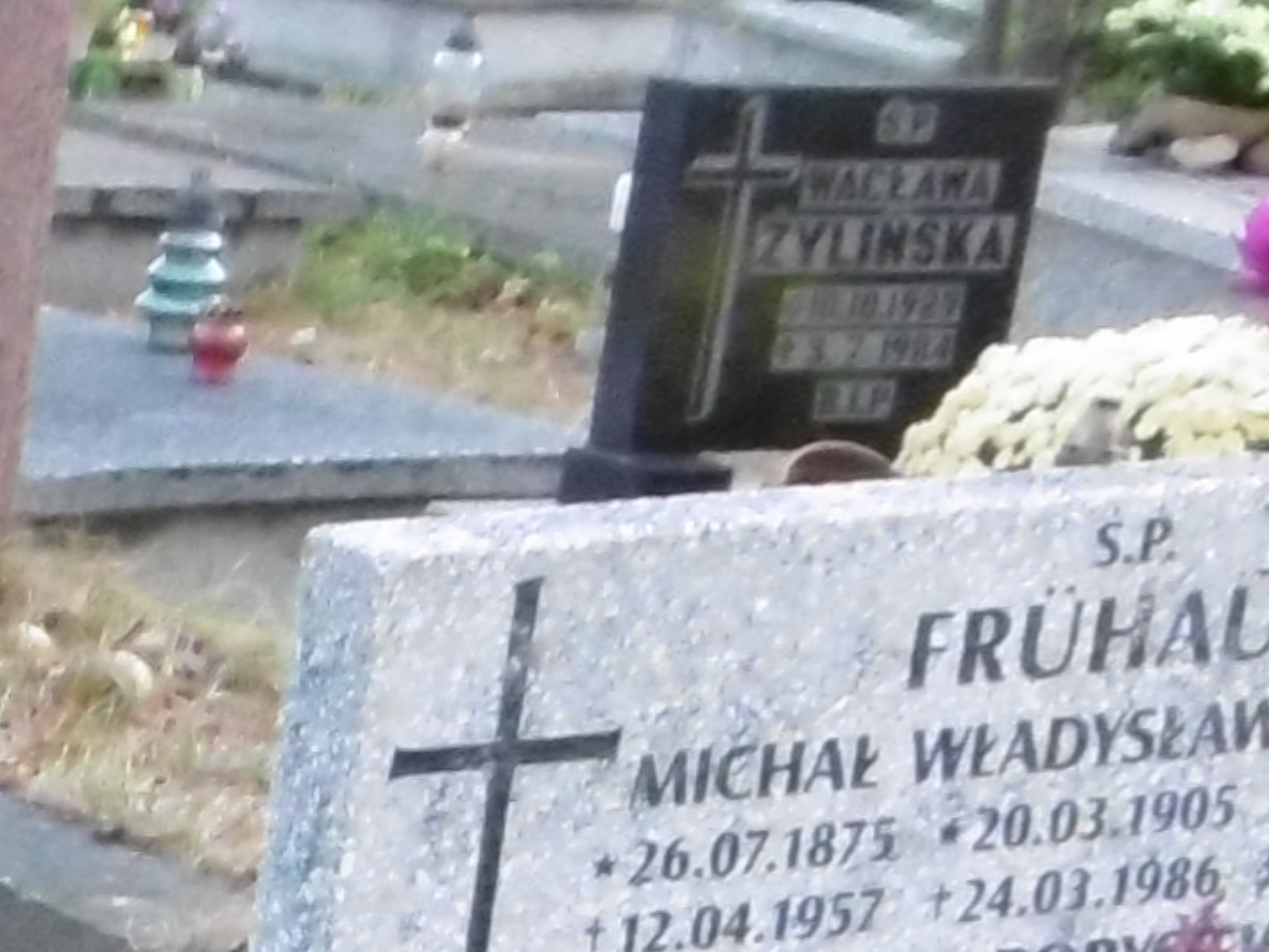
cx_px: -1639
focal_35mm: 156
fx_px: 5720
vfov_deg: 9.0
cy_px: 1847
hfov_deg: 11.0
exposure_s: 1/60
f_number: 3.1
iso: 320
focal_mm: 4.3
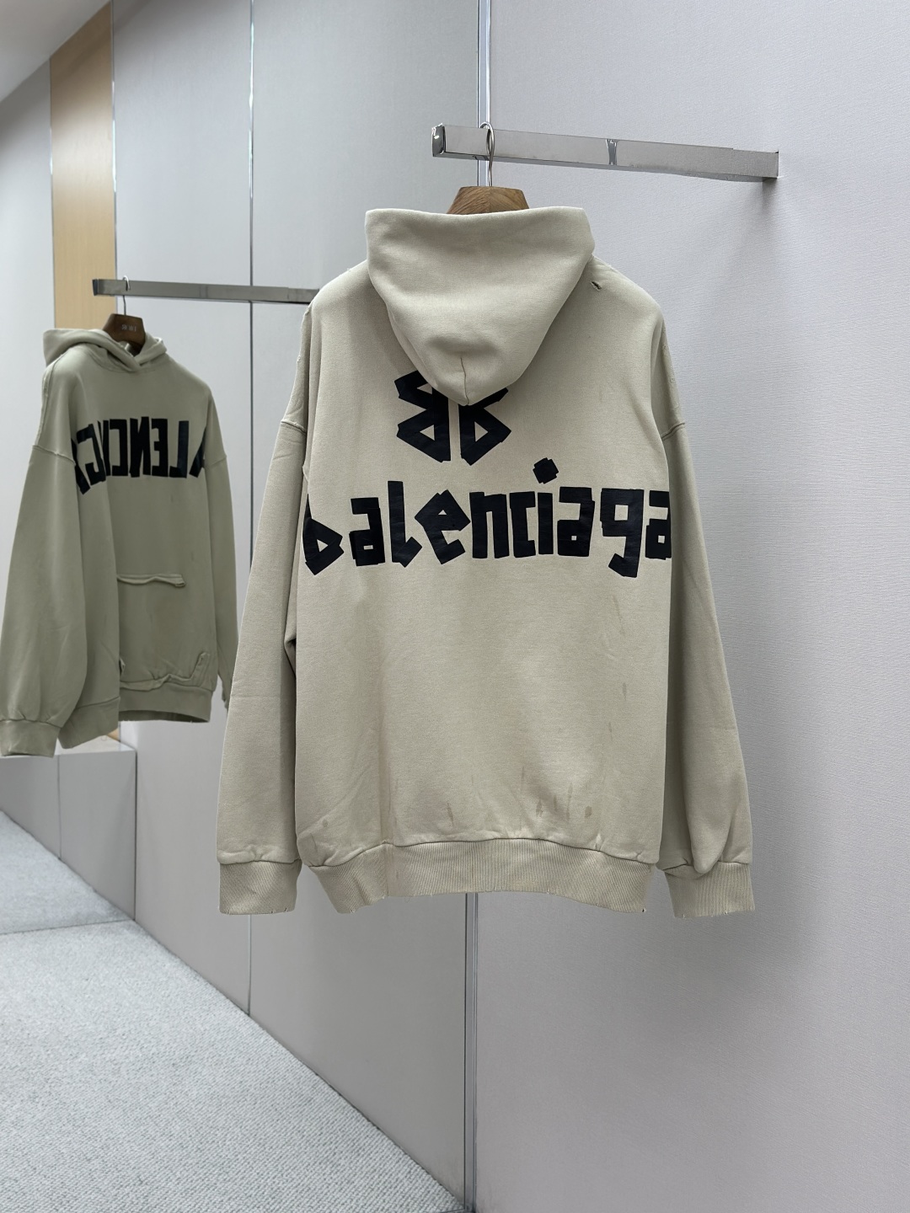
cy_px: 606
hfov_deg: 30.3
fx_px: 1682
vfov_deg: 39.7
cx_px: 455
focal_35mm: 48
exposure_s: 1/308
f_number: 1.78
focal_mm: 6.86
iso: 80
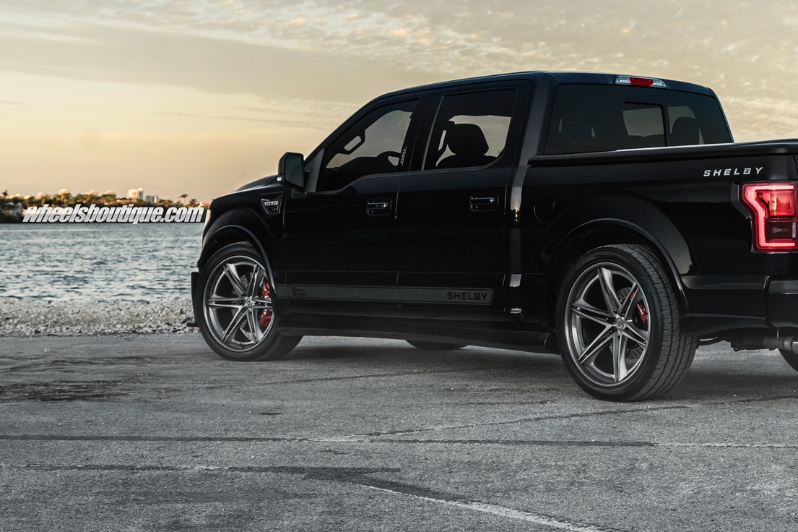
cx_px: 549
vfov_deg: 18.5
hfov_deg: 27.5
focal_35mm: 73
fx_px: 1618
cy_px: 117
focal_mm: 42
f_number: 6.3
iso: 500
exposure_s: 1/100
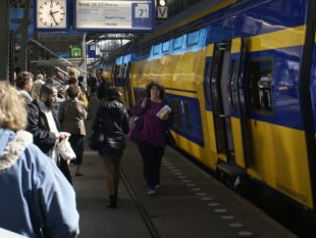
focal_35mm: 67
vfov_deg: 21.8
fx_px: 612
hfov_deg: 28.8
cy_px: 74
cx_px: 196
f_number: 5
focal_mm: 24
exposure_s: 1/40
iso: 100
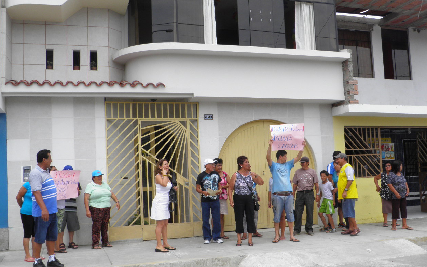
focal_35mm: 38
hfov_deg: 51.5
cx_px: 217
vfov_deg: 33.6
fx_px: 442
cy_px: 146
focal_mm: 6.3
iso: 50
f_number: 5.5
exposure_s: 1/250
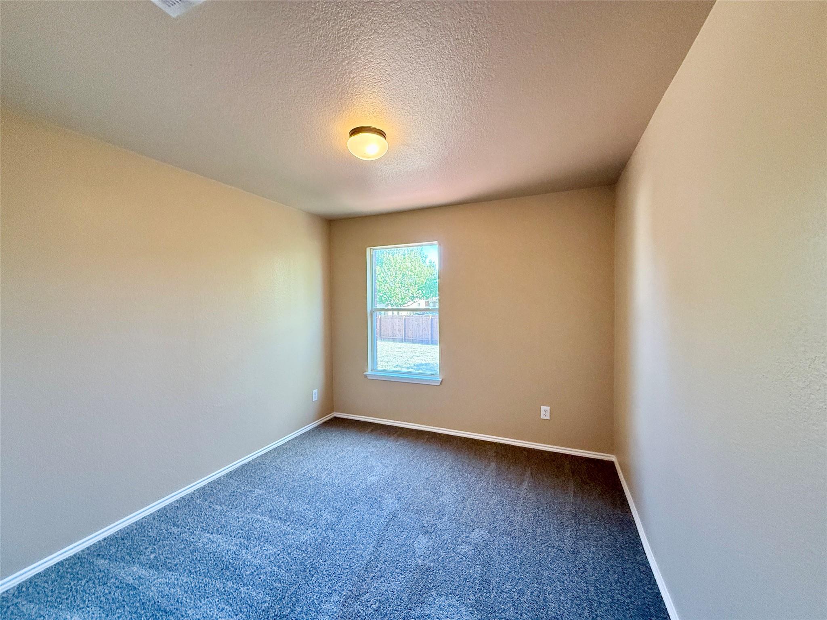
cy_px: 310
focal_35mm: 14
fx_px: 334
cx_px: 414
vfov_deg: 85.7
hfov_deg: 102.1
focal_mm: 2.22
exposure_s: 1/120
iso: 320
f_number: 2.2
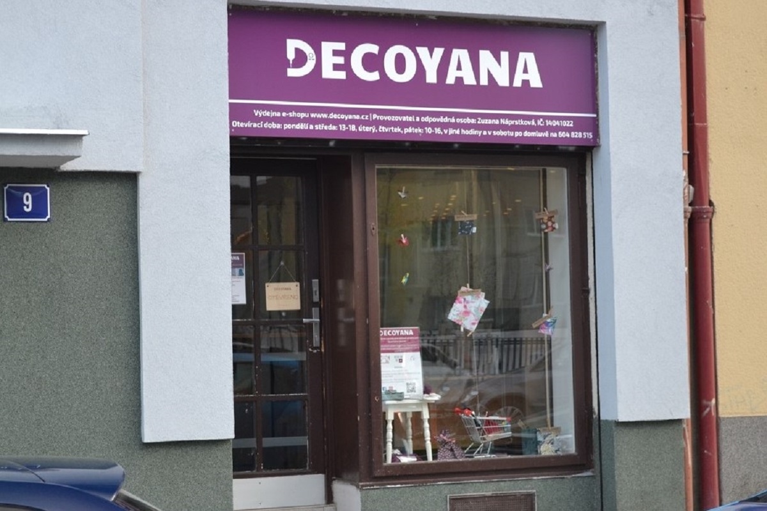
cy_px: 256
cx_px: 384
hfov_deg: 31.9
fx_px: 1342
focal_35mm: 63
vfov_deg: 21.6
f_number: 5.3
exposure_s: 1/50
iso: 400
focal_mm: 42
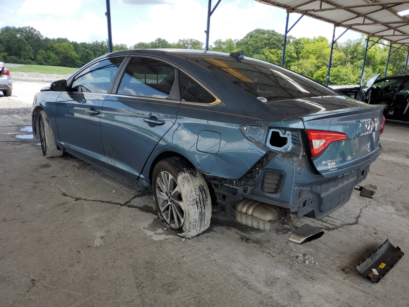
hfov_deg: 67.3
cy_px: 154
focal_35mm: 26
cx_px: 204
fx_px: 307
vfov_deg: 53.1
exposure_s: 1/1250
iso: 50
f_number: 1.5
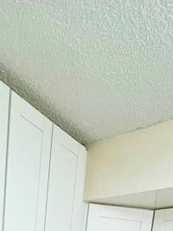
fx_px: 327
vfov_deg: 23.2
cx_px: 34
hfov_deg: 29.0
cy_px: 403
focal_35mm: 49
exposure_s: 1/120
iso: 125
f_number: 1.8
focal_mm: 1.57
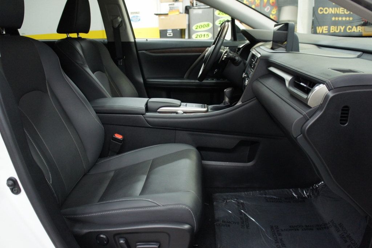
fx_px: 279
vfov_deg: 47.9
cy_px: 124
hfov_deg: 67.4
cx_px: 186
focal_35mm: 27
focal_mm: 18
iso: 1250
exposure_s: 1/30
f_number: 3.5
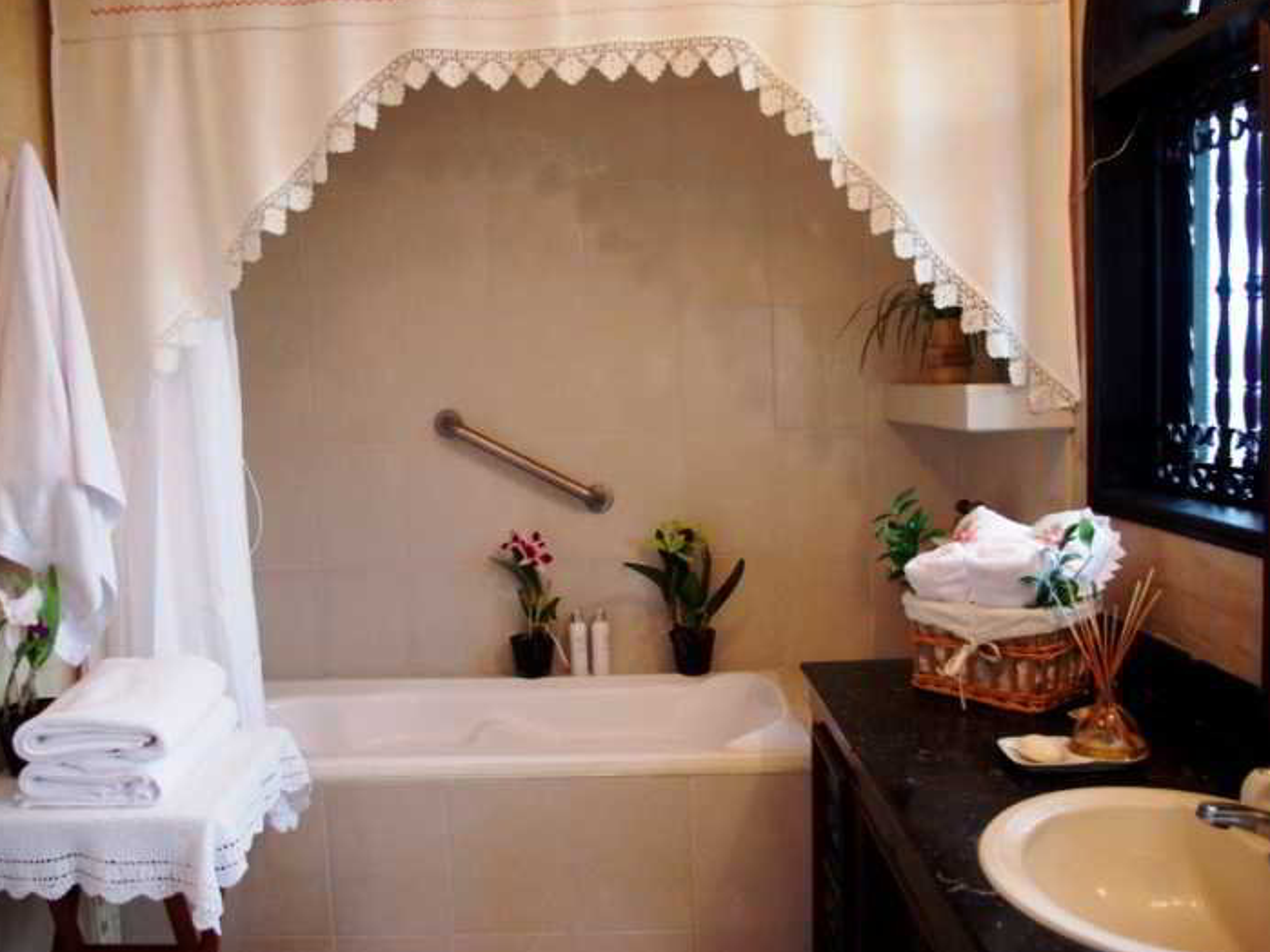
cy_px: 475
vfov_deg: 42.9
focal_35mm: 33
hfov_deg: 55.3
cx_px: 600
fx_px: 1211
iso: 800
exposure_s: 1/125
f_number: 4
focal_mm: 20
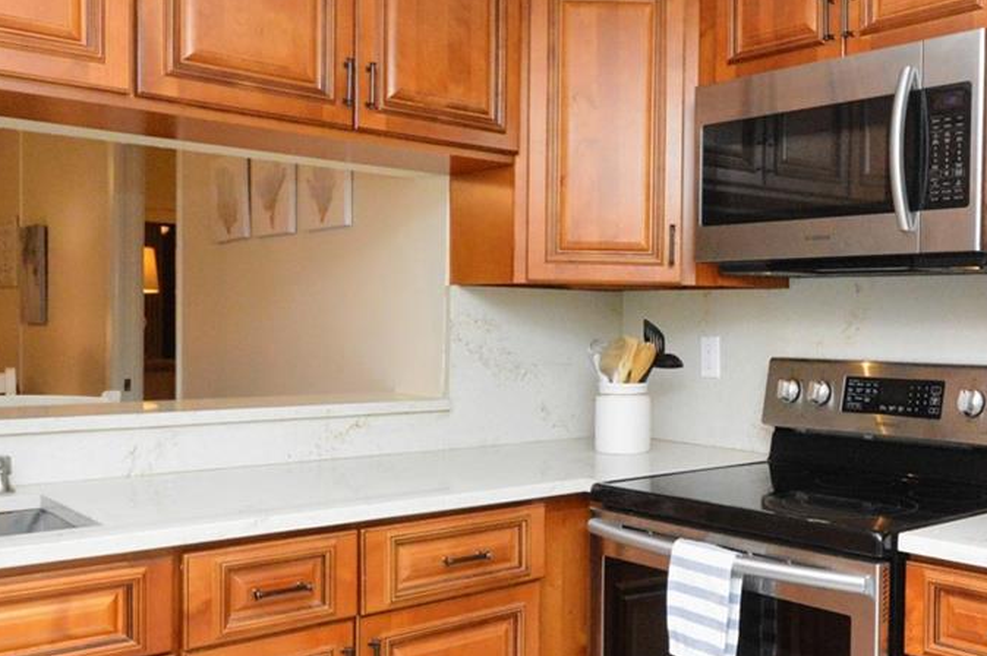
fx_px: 1073
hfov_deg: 47.8
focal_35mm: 39
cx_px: 719
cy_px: 349
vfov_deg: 34.0
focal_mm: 11
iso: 3200
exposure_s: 1/160
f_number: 7.1
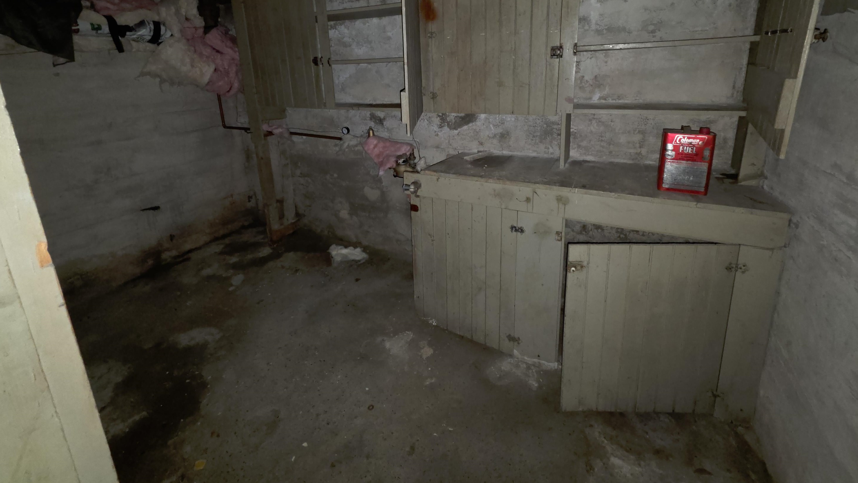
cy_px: 154
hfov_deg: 103.0
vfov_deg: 68.2
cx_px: 434
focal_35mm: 15
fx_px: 341
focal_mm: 2.2
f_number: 1.9
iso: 400
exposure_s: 1/18.1
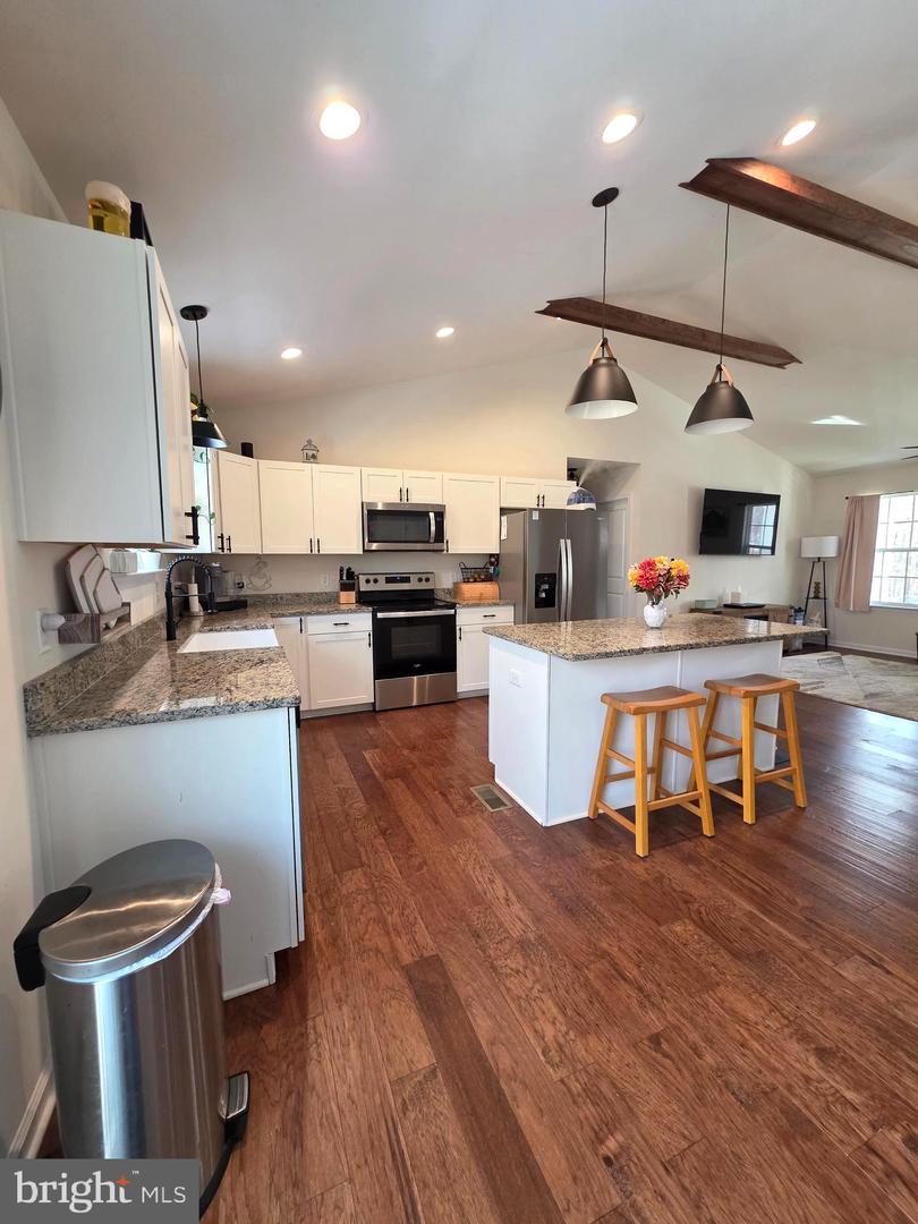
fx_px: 460
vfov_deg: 106.2
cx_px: 459
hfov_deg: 89.9
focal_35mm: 13
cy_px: 612
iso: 200
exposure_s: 1/60
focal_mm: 2.2
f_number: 1.9
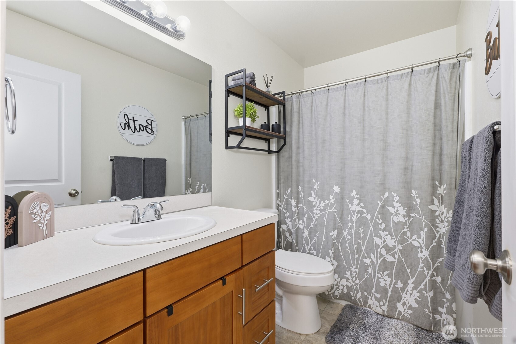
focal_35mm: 16
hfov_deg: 96.8
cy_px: 172
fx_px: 229
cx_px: 258
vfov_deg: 73.7
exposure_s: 1/50
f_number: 10
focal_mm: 16
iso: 800
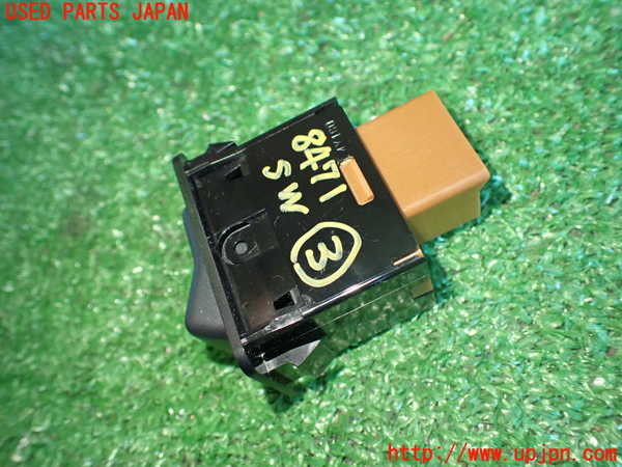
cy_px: 234
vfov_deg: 46.8
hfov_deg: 60.0
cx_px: 311
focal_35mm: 30
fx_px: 539
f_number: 2.3
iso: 800
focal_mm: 5.4
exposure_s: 1/80
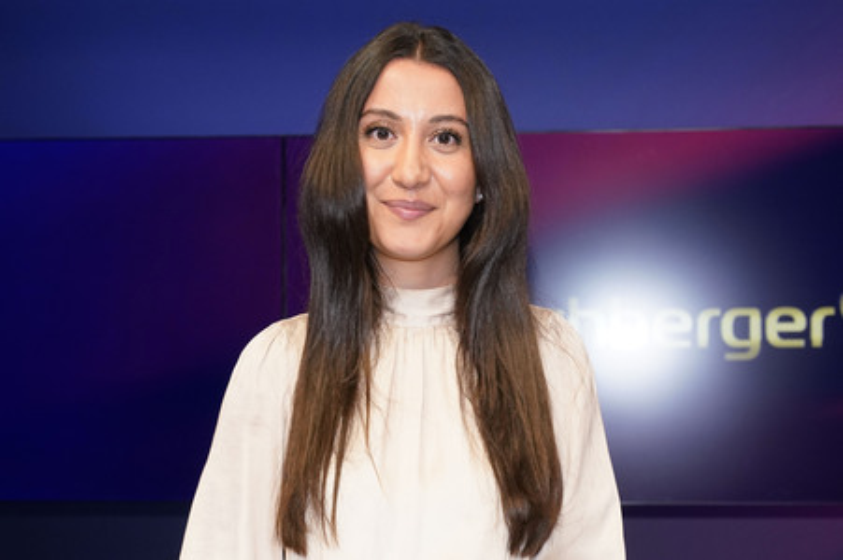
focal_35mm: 48
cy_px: 280
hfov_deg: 41.1
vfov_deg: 28.0
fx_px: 1123
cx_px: 422
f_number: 5
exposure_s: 1/160
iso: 2000
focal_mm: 48
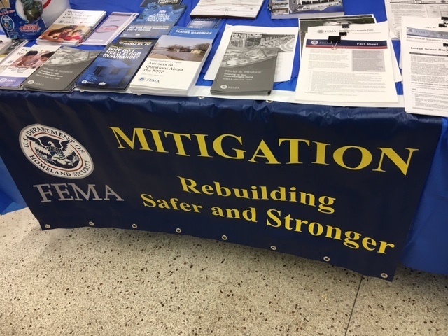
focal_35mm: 29
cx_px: 224
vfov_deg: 48.2
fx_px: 375
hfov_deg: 61.7
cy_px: 168
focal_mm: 4.15
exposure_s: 1/30
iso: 32
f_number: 2.2
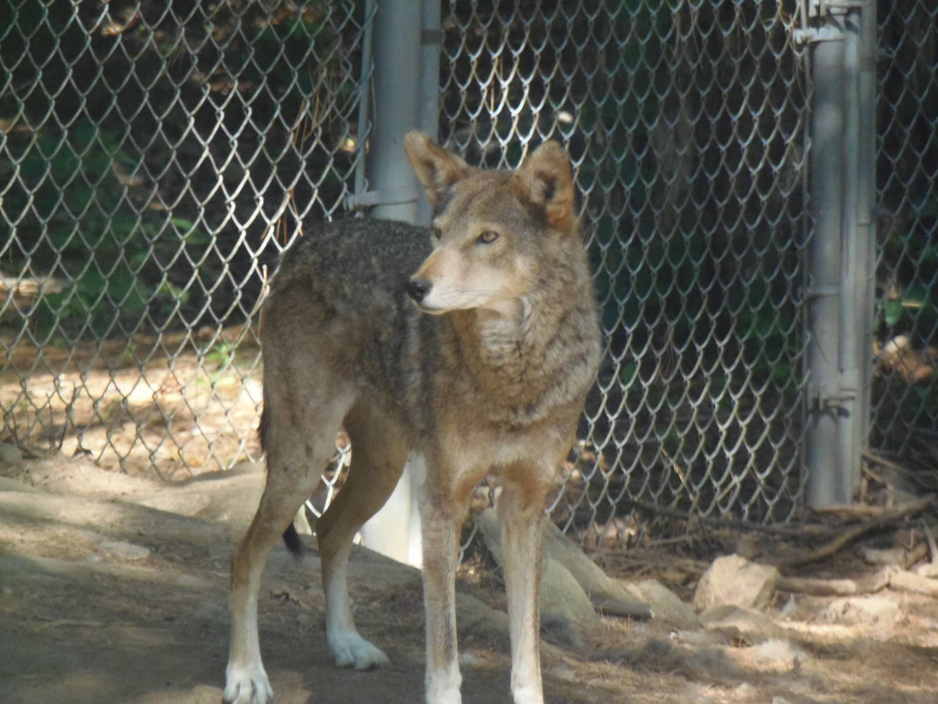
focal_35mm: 514
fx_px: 13928
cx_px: 469
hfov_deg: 3.9
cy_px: 352
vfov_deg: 2.9
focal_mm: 95.3
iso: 400
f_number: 5
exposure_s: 1/80
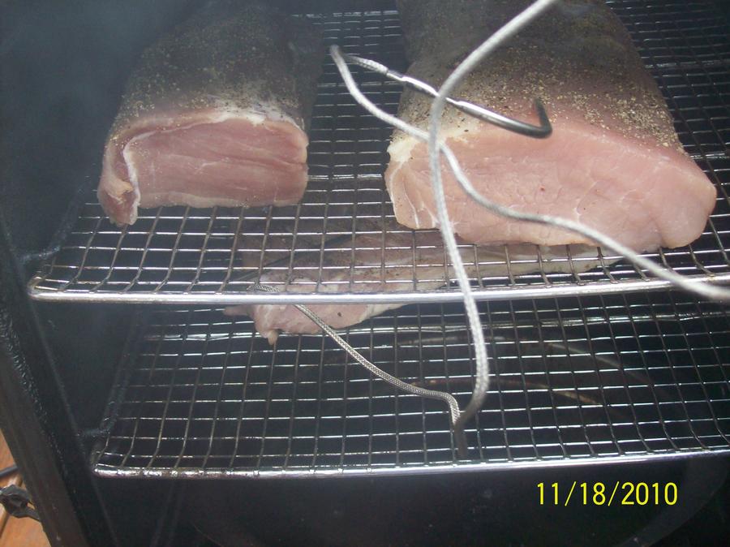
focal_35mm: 45
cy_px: 274
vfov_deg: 32.2
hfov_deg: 42.1
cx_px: 365
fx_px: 948
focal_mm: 7.6
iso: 159
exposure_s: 1/73.6
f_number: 3
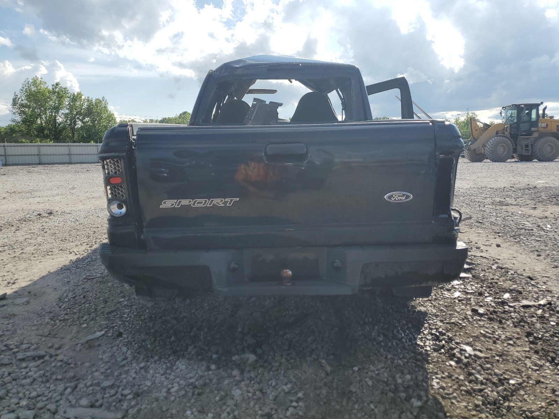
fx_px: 420
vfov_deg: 53.1
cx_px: 280
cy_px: 210
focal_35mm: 26
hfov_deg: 67.3
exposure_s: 1/3333
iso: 50
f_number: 1.5
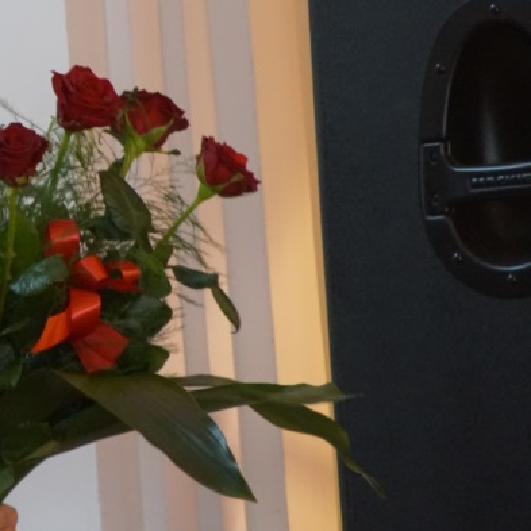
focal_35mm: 649
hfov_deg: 2.7
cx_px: -4
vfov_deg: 2.7
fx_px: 11263
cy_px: 161
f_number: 6.3
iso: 3200
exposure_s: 1/25
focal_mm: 200
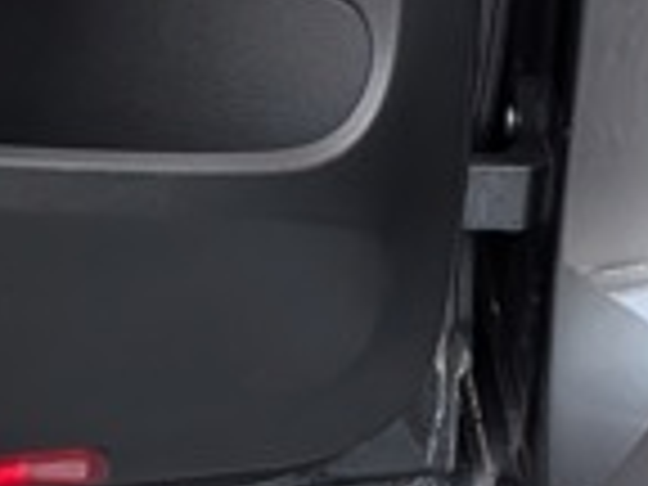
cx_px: -382
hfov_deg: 7.1
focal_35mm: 273
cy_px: -477
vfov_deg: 5.3
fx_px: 5110
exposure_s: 1/305
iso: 150
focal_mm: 6.9
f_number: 1.68
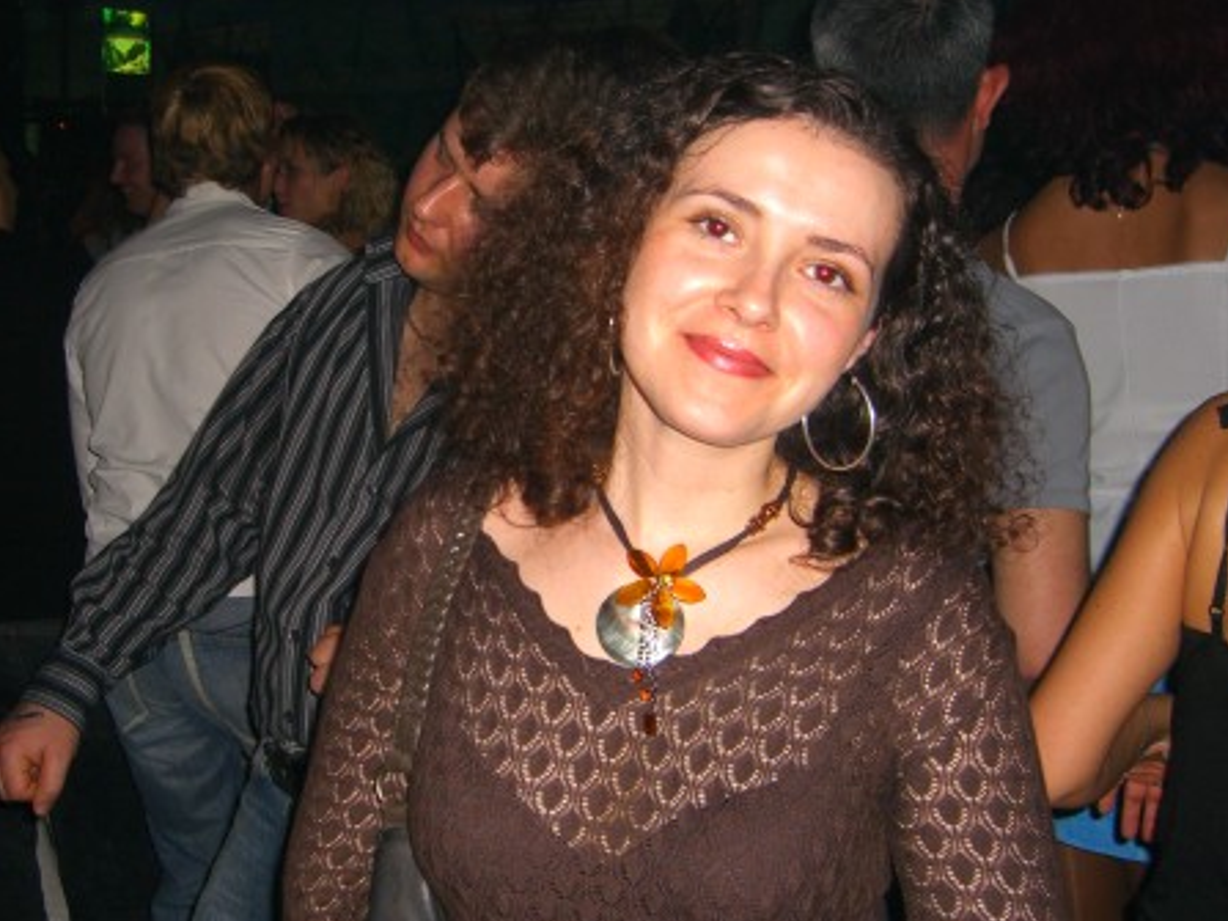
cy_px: 440
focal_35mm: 51
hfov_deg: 37.3
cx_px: 470
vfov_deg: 28.5
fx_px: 1809
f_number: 2.8
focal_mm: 7.9
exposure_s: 1/60
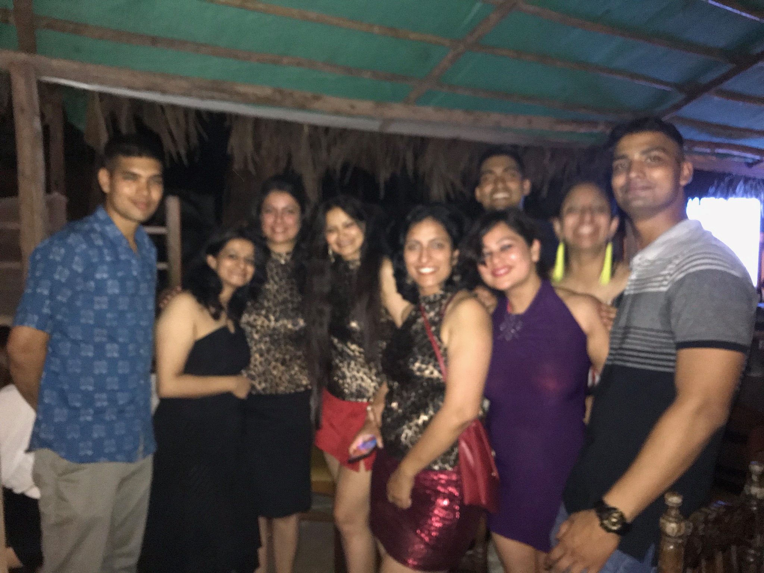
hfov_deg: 63.4
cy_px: 286
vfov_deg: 49.7
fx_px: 618
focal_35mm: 28
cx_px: 382
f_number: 1.8
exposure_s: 1/17
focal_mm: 3.99
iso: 320
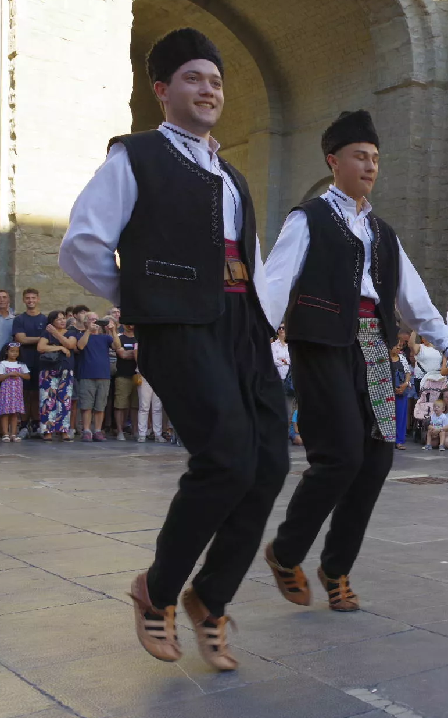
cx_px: 512
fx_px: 899
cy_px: 354
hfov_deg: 25.6
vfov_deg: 43.5
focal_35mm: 46
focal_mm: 29
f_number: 6.3
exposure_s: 1/200
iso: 800
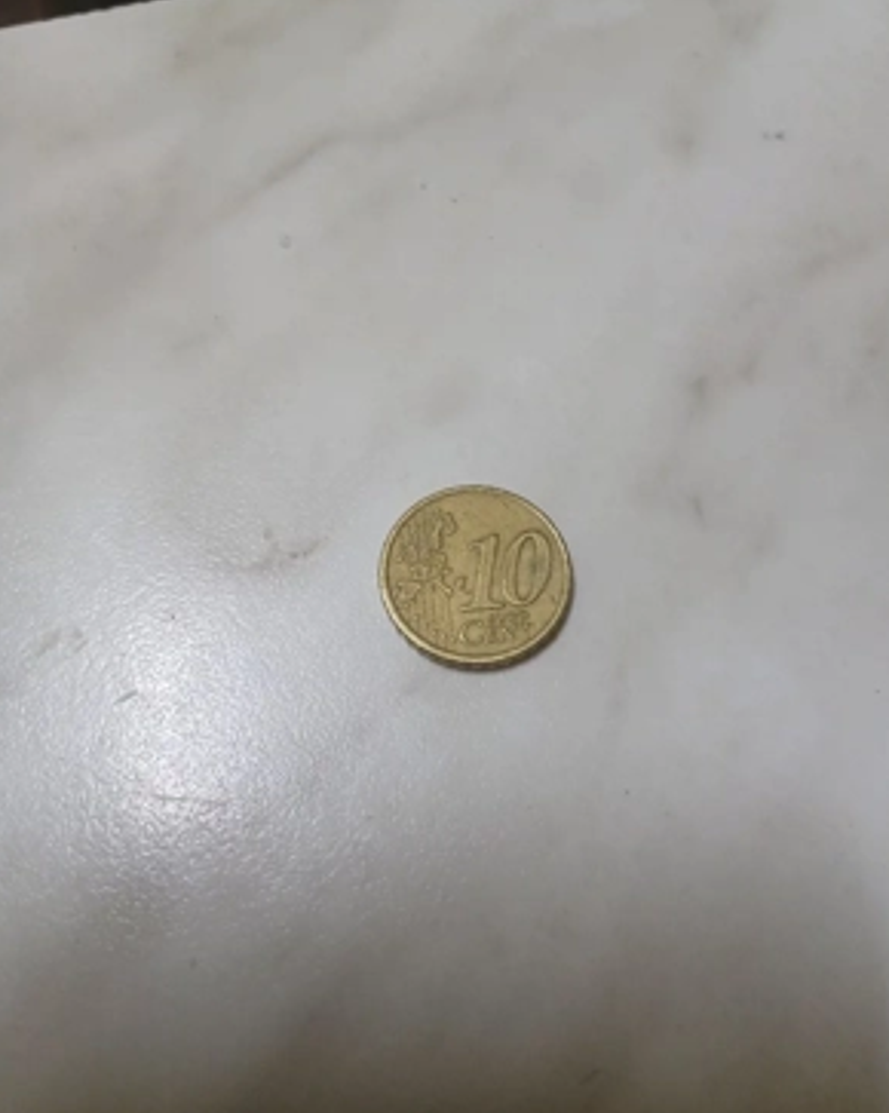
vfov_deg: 62.2
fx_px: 922
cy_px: 558
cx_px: 451
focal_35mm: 28
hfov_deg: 51.5
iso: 100
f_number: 1.8
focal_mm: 3.98
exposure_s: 1/50.3
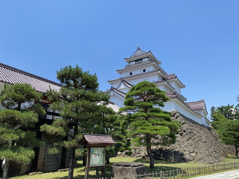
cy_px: 90
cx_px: 120
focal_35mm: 26
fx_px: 180
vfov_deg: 53.1
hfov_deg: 67.3
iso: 32
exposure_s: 1/2183
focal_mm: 4.25
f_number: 1.8
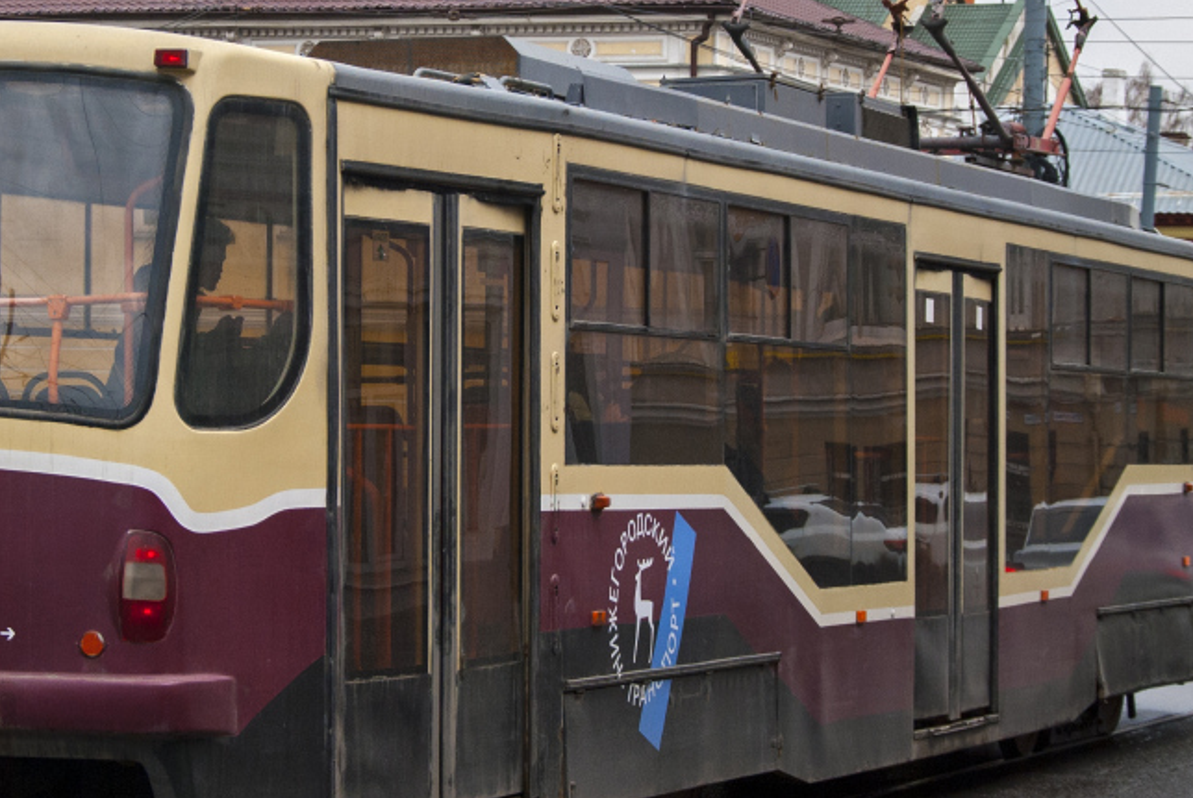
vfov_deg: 11.9
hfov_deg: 17.7
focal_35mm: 115
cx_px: 446
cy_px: 231
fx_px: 3815
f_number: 4.5
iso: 200
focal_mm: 38
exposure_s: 1/640
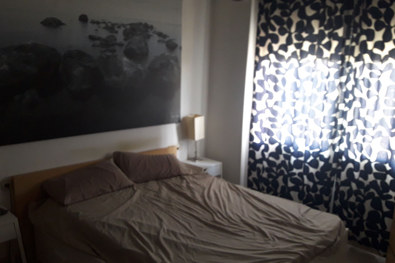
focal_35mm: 30
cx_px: 200
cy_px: 142
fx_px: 329
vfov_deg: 43.6
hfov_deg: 61.9
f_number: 1.9
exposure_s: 1/25
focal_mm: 3.7
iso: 200
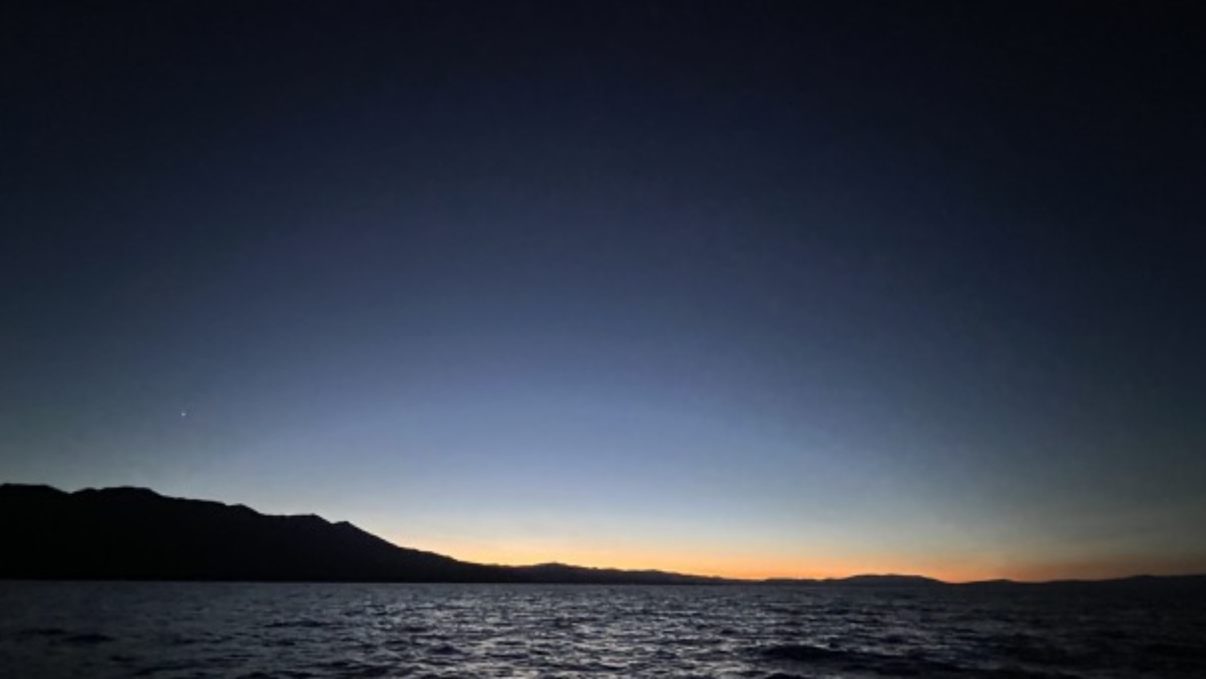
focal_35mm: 15
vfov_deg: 68.6
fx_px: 480
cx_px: 595
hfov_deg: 103.0
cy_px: 453
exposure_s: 1/56
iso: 1000
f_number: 1.8
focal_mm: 1.57
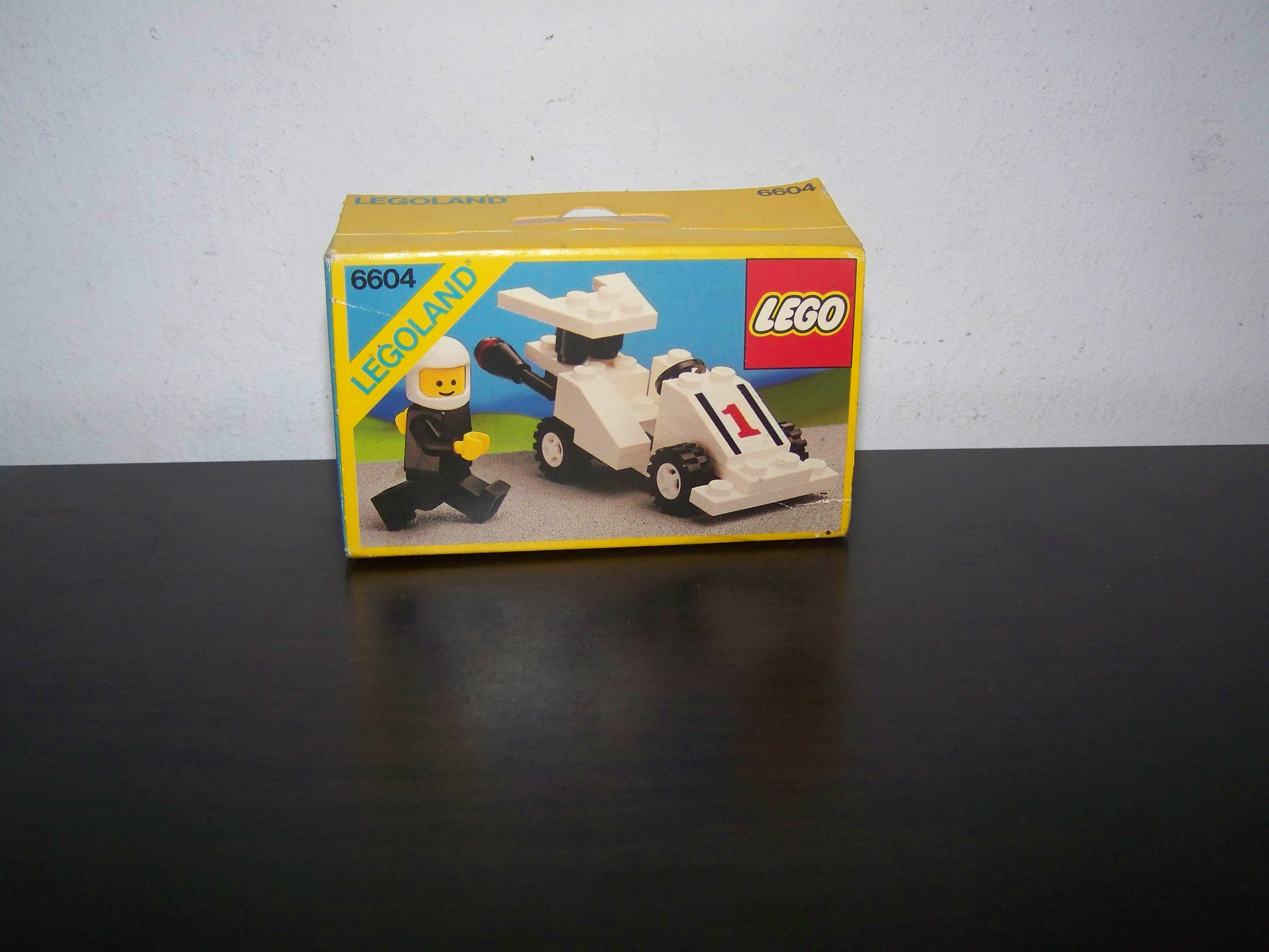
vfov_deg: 37.7
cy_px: 476
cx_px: 634
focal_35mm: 38
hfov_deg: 49.0
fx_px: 1393
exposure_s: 1/30
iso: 200
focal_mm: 6.3
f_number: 2.8
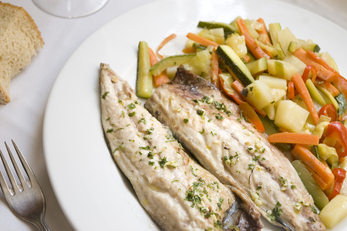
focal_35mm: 69
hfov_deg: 29.3
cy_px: 116
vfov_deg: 19.7
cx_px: 174
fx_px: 664
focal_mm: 46
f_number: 4.5
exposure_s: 1/80
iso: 200
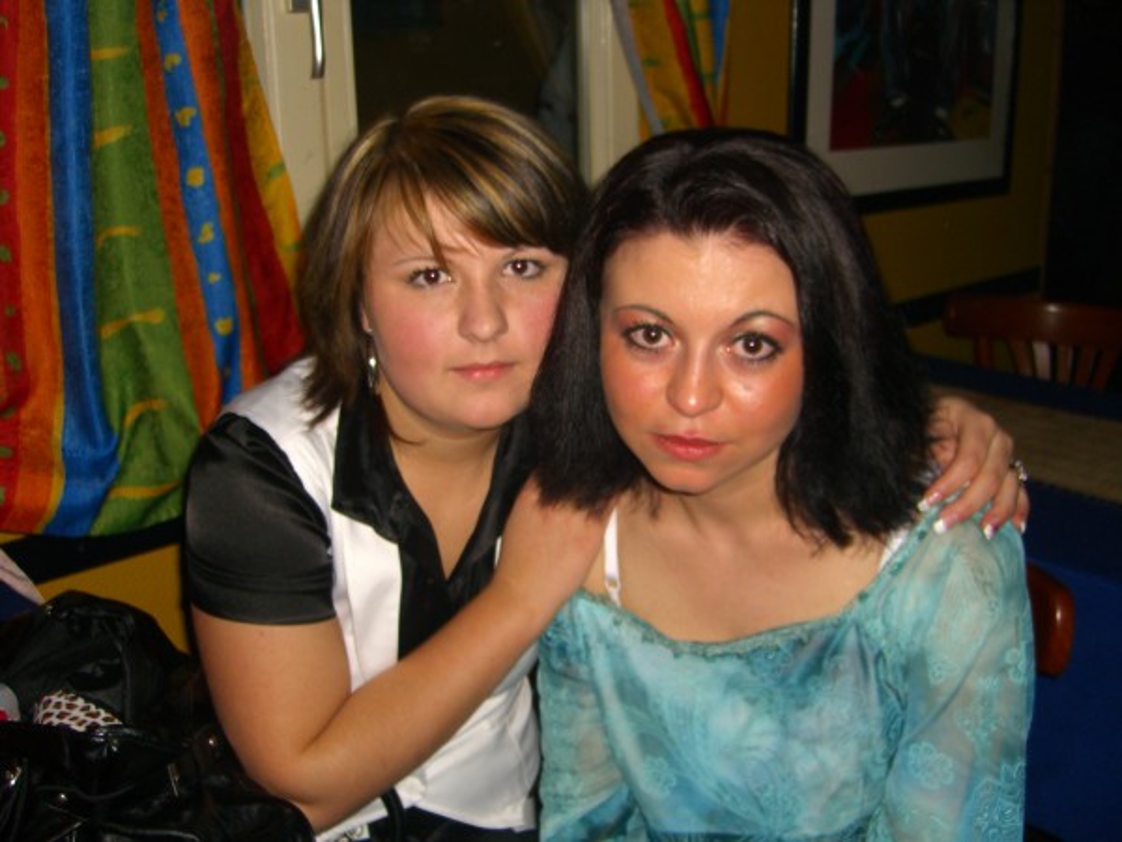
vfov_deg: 37.7
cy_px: 421
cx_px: 561
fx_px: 1232
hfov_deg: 49.0
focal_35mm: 38
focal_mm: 7.9
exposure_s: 1/60
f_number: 2.8
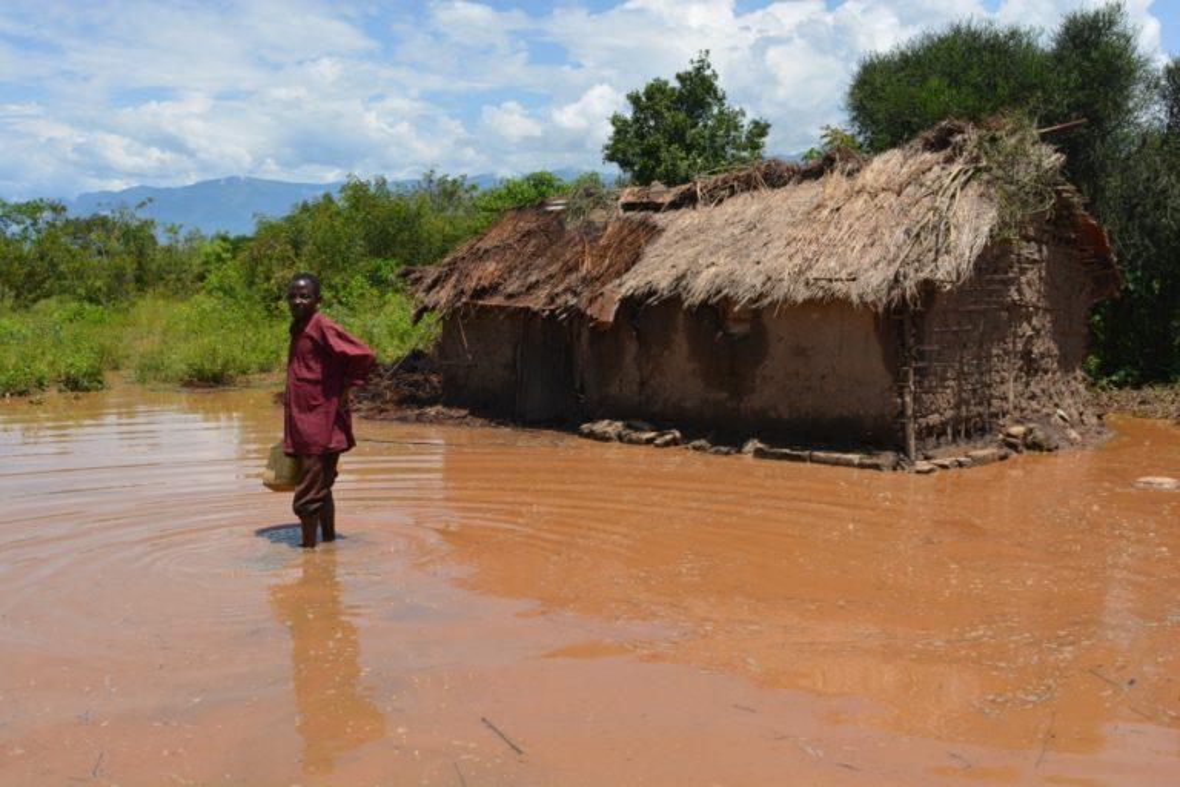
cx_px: 590
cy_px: 394
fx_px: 1229
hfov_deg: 51.3
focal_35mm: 38
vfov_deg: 35.5
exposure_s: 1/200
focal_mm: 25
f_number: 10
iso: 100
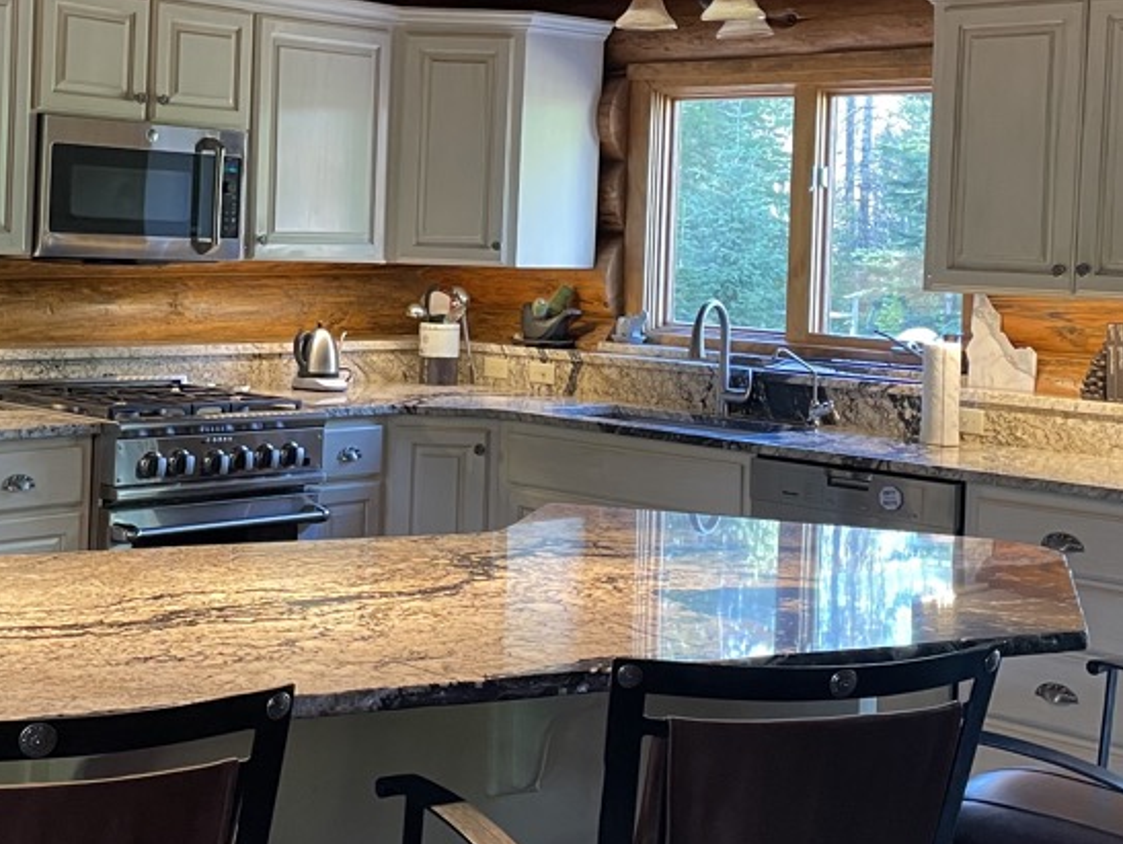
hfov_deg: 33.3
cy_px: 298
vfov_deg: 25.6
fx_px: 1850
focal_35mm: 57
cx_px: 331
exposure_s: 1/60
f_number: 1.6
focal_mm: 4.2
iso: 200
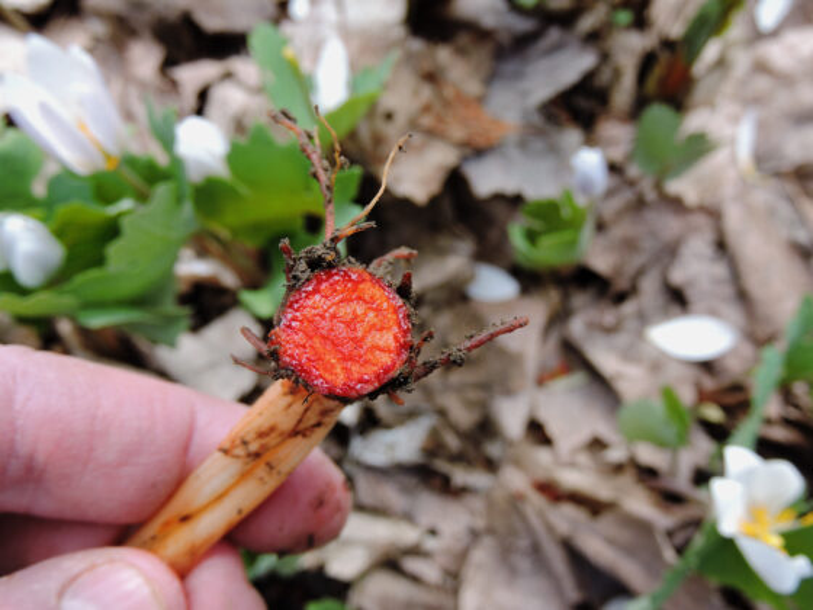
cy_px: 305
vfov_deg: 42.9
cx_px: 406
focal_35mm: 33
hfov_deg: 55.4
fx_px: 775
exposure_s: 1/100
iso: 100
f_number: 3.6
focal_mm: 5.9
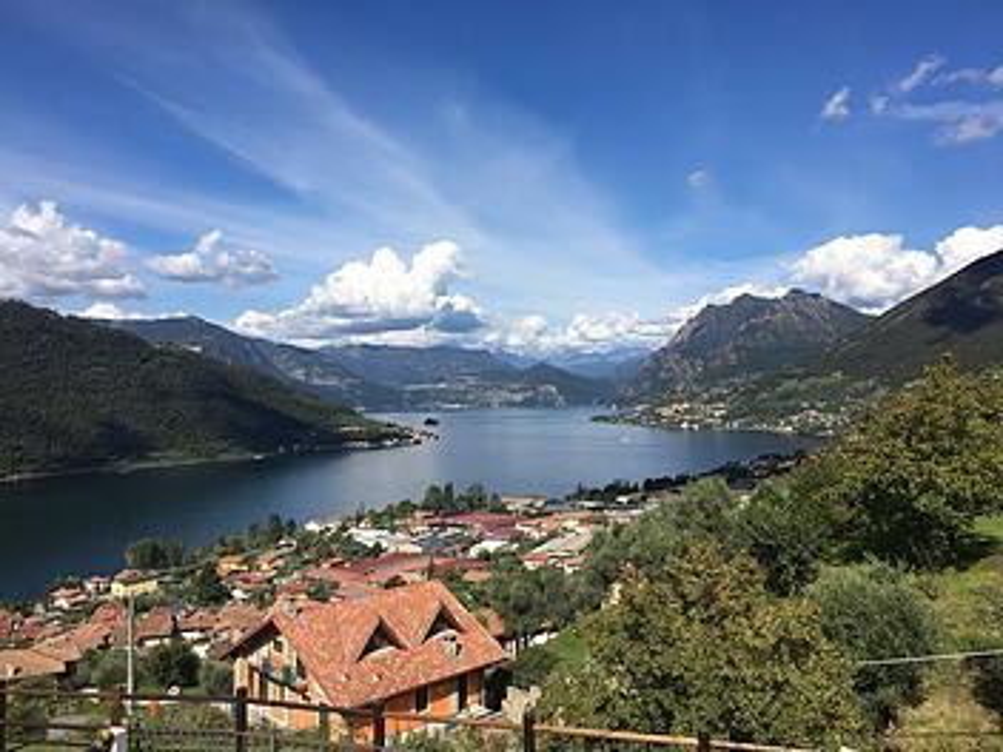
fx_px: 840
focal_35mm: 29
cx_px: 502
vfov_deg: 48.2
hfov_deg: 61.7
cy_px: 376
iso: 25
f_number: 2.2
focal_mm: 4.15
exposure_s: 1/2262
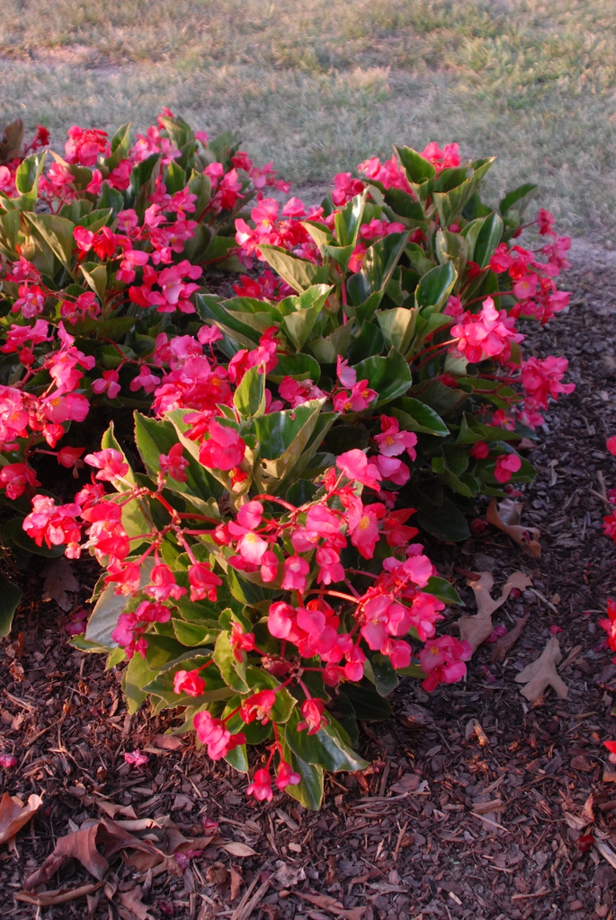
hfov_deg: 32.0
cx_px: 308
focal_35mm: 42
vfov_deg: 46.4
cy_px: 460
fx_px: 1075
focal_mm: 28
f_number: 4.5
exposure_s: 1/80
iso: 400
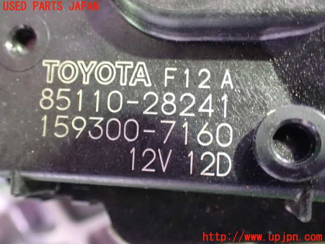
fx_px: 385
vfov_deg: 35.1
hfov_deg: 45.8
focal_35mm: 41
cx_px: 162
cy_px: 122
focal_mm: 7.31
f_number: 2.8
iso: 1600
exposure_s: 1/8
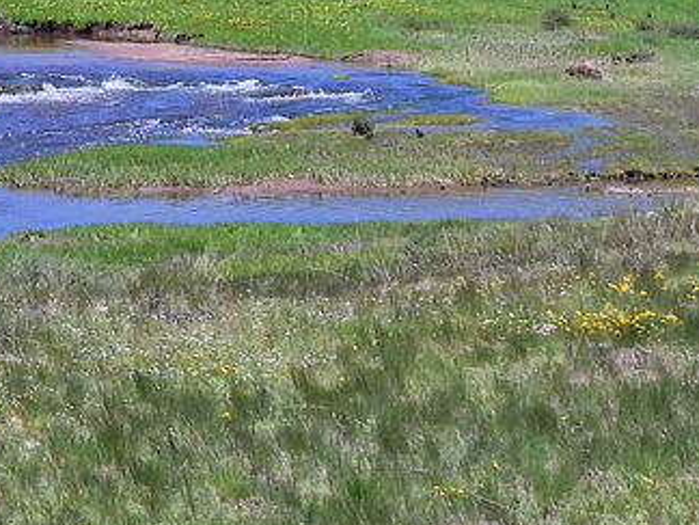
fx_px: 5977
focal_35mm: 296
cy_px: -158
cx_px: -166
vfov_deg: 5.0
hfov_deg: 6.6
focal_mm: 13.4
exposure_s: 1/1000
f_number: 3.5
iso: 100
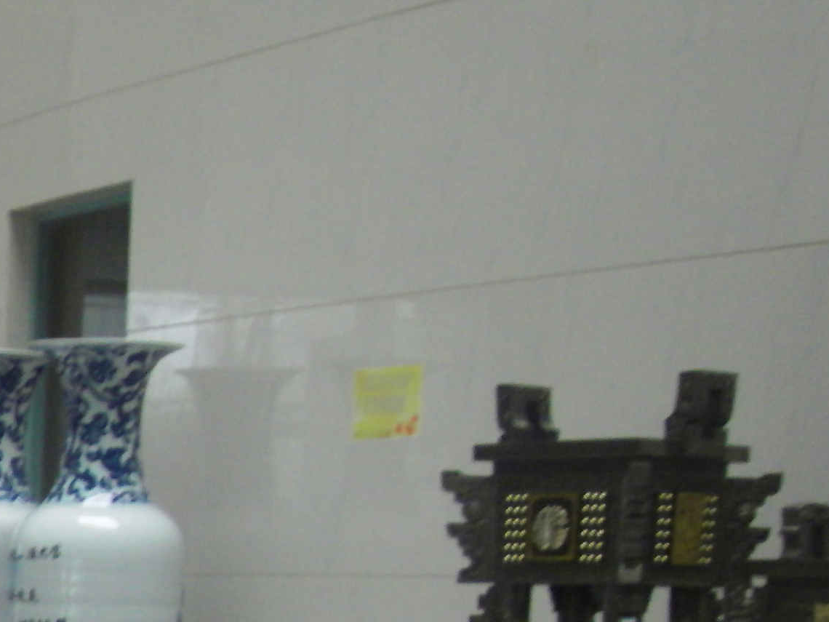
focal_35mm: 128
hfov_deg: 14.4
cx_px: -423
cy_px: 913
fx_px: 3065
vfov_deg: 11.2
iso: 200
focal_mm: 7.1
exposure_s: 1/30
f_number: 3.7
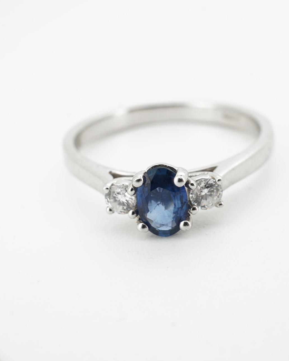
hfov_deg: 23.8
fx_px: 684
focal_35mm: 64
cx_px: 164
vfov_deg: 29.6
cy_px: 180
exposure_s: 1/80
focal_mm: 30
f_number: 22
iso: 200
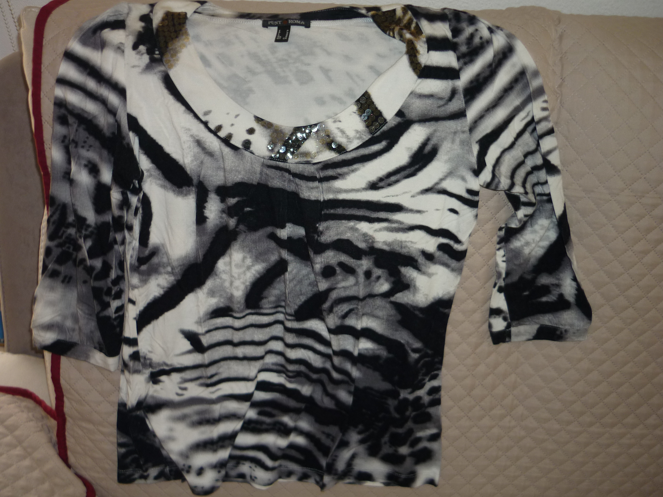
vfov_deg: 42.9
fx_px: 632
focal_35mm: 33
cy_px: 248
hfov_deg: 55.4
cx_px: 332
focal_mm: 5.5
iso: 100
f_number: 2.8
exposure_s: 1/30
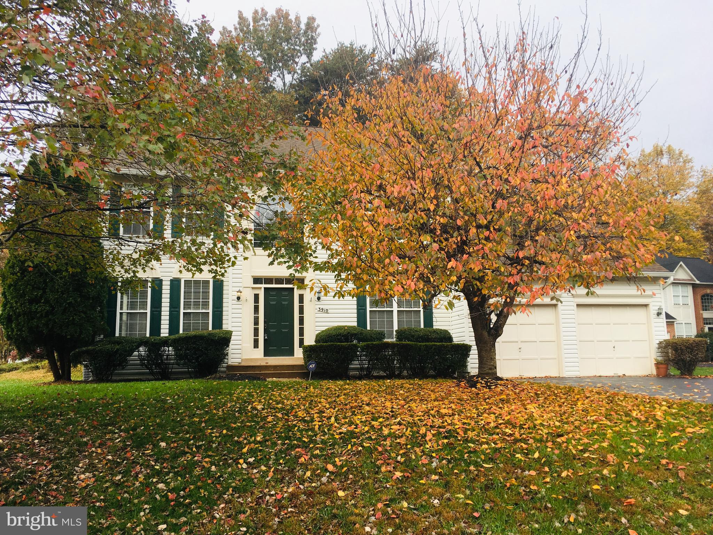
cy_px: 268
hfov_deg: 61.7
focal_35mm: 29
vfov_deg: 48.2
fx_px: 597
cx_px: 356
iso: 25
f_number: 2.2
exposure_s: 1/442
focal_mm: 4.15
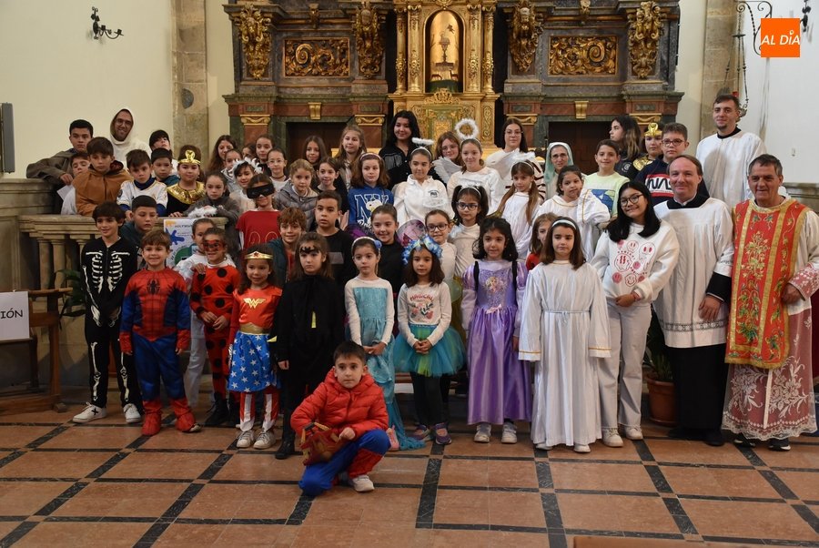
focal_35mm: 48
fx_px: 1093
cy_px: 274
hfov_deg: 41.1
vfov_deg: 28.1
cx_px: 410
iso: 1250
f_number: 4
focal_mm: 32
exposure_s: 1/60
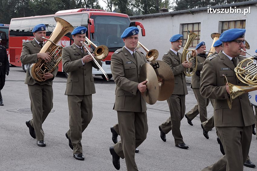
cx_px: 128
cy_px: 86
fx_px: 481
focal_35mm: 68
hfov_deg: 29.9
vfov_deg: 20.1
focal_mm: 45
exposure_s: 1/400
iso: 500
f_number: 10
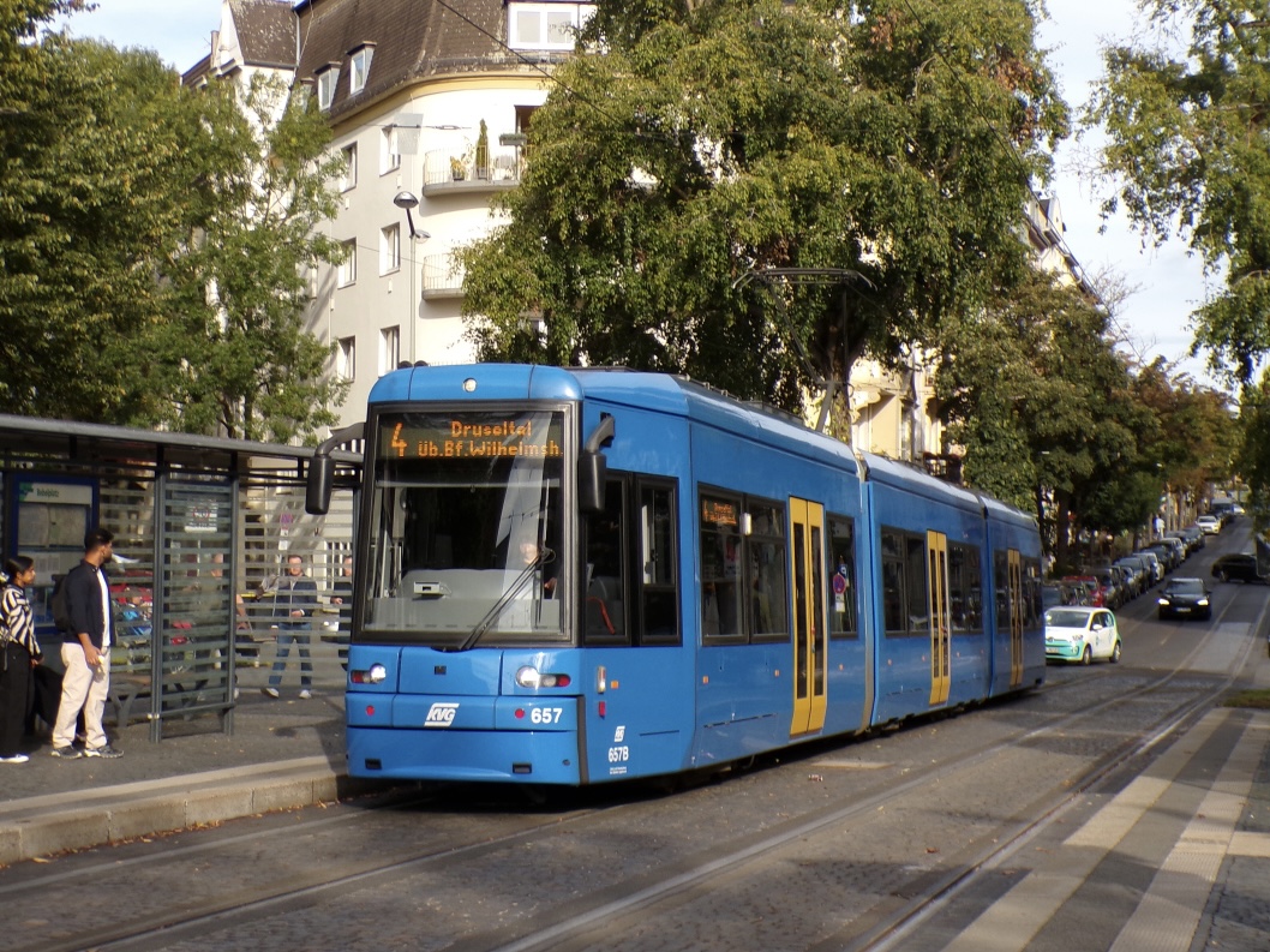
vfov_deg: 29.7
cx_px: 635
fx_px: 1797
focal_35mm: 49
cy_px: 476
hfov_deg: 38.9
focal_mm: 8.7
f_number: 3.5
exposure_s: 1/480
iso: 100
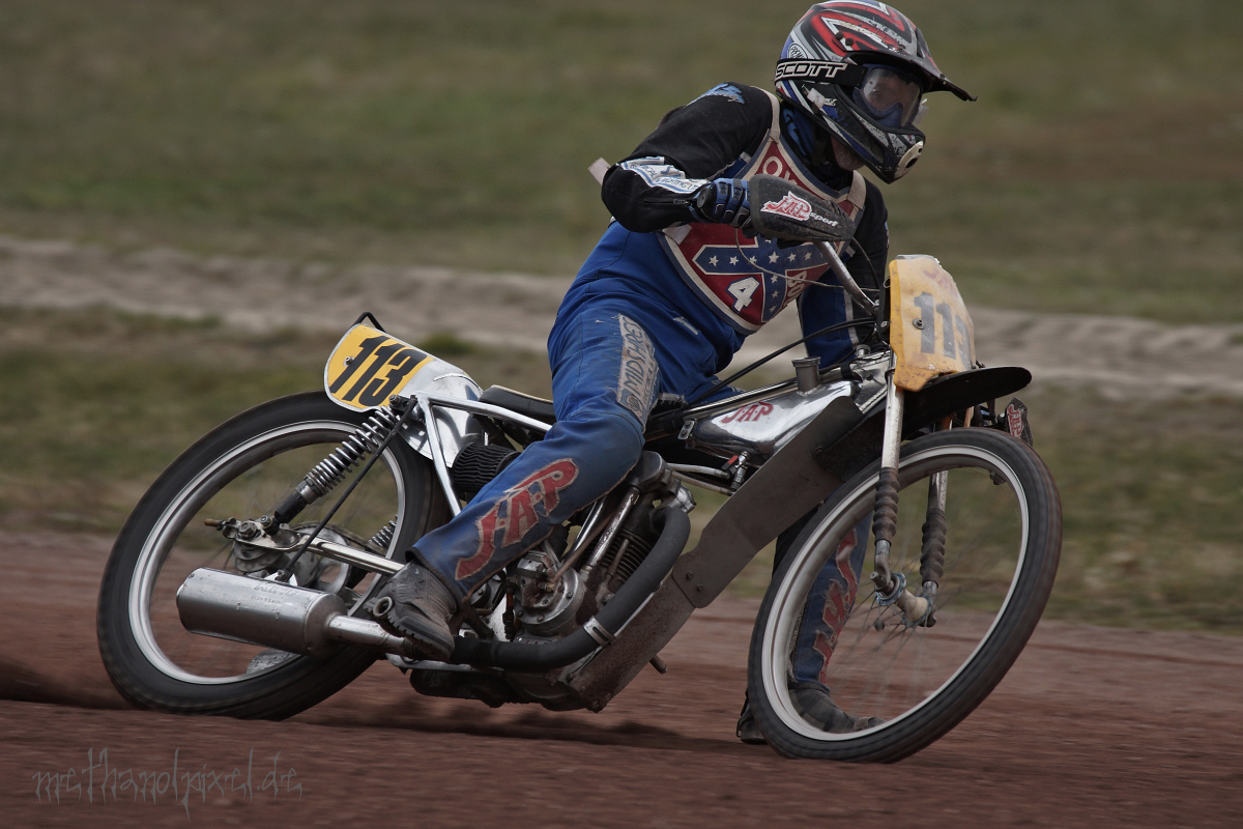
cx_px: 622
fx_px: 20715
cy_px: 414
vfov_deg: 2.3
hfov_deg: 3.4
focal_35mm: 600
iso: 200
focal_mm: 400
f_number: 5.6
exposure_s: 1/640
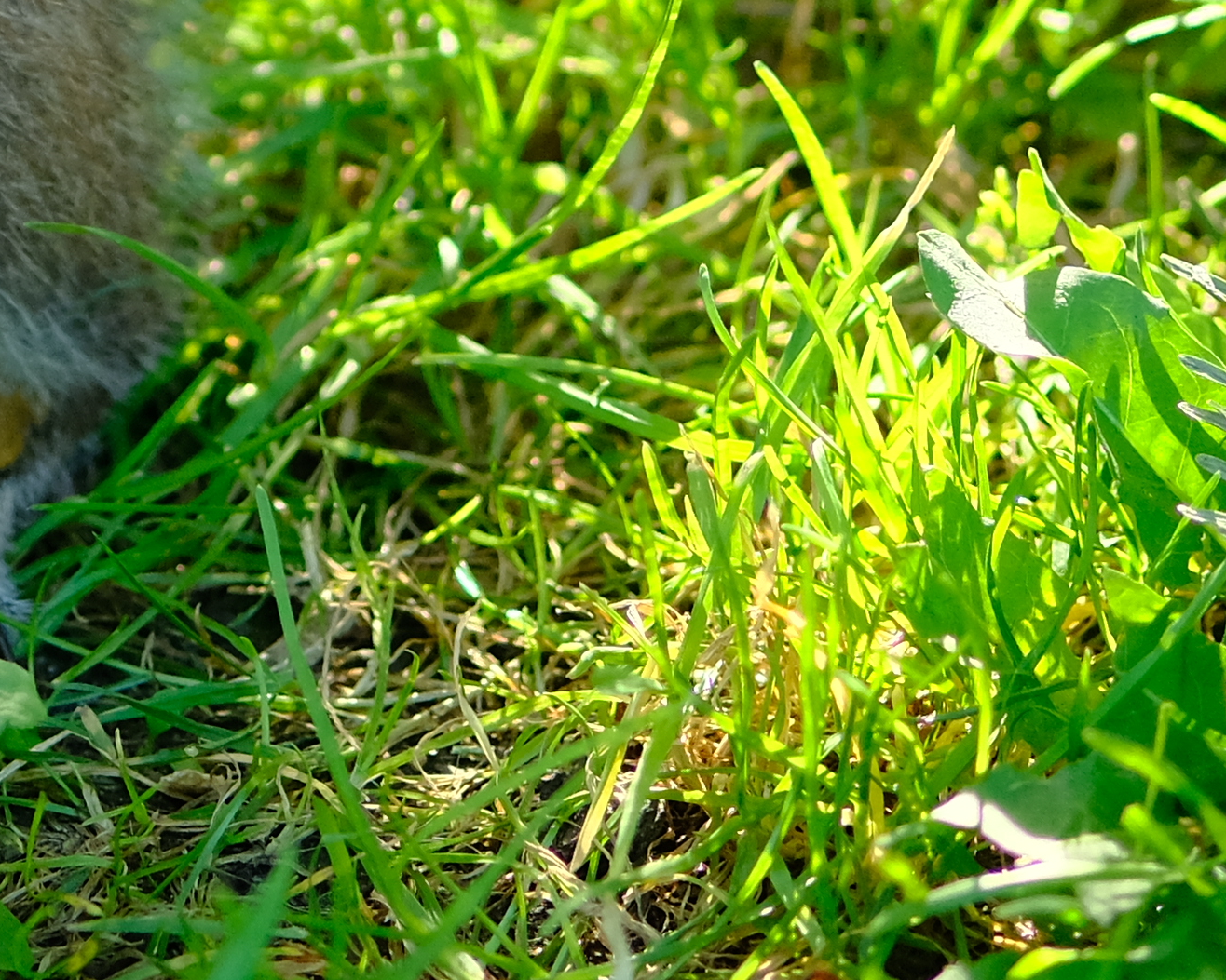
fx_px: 11648
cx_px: -280
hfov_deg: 6.0
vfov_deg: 4.8
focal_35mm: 321
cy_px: -650
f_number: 2
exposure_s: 1/600
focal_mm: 50
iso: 800
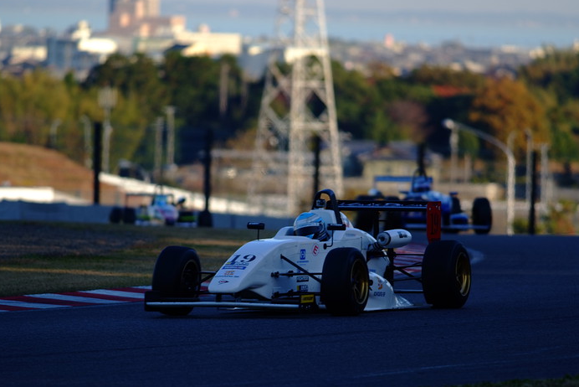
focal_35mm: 468
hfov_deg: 4.4
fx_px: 7530
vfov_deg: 2.9
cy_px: 198
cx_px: 294
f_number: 4
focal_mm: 300
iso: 100
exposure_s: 1/500
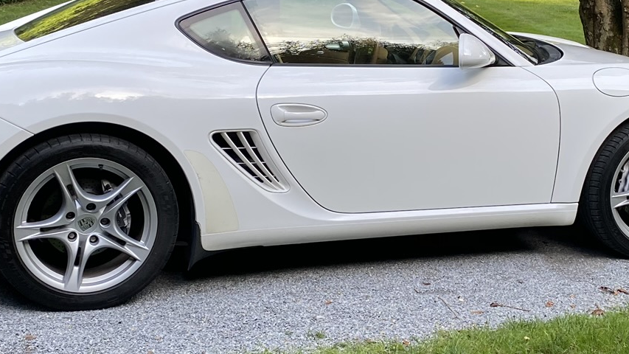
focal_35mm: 68
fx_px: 1134
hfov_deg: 30.8
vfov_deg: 17.7
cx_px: 403
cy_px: 130
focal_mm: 4.25
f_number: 1.8
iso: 50
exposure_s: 1/122
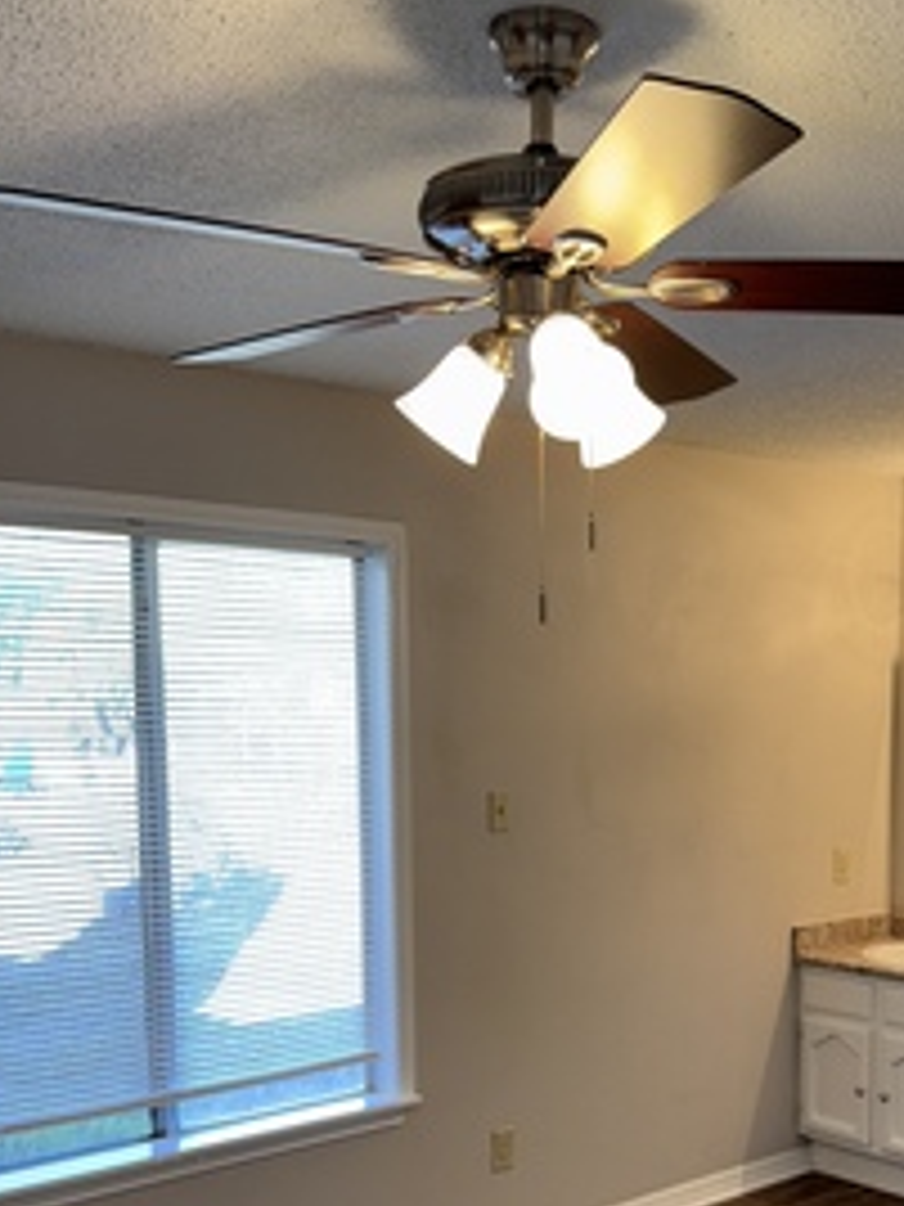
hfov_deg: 33.3
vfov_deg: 42.9
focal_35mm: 43
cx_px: 598
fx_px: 1497
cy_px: 855
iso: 50
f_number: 1.78
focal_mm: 6.76
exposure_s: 1/50
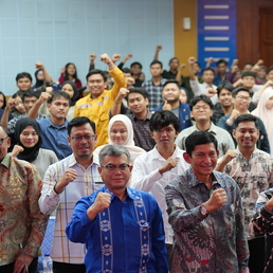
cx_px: 315
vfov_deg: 17.6
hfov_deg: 16.9
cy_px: 151
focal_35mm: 99
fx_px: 883
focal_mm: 50
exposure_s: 1/125
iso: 640
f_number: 1.6
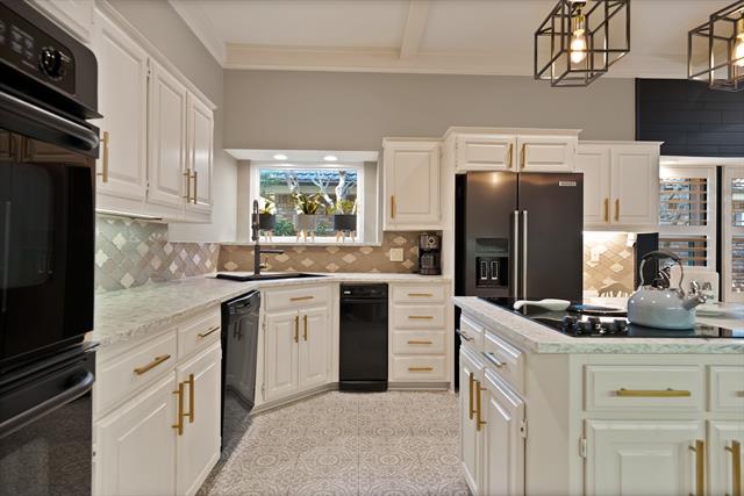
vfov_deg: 64.6
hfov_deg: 86.9
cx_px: 372
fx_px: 393
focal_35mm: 19
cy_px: 248
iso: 2500
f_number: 6.3
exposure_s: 1/15
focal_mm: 19
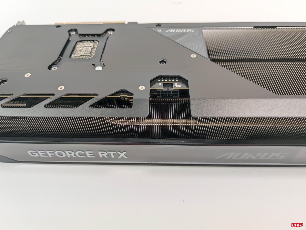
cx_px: 153
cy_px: 115
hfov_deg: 71.6
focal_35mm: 24
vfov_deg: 56.8
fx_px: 212
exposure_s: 1/33
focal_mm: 6.78
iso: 472
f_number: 1.85
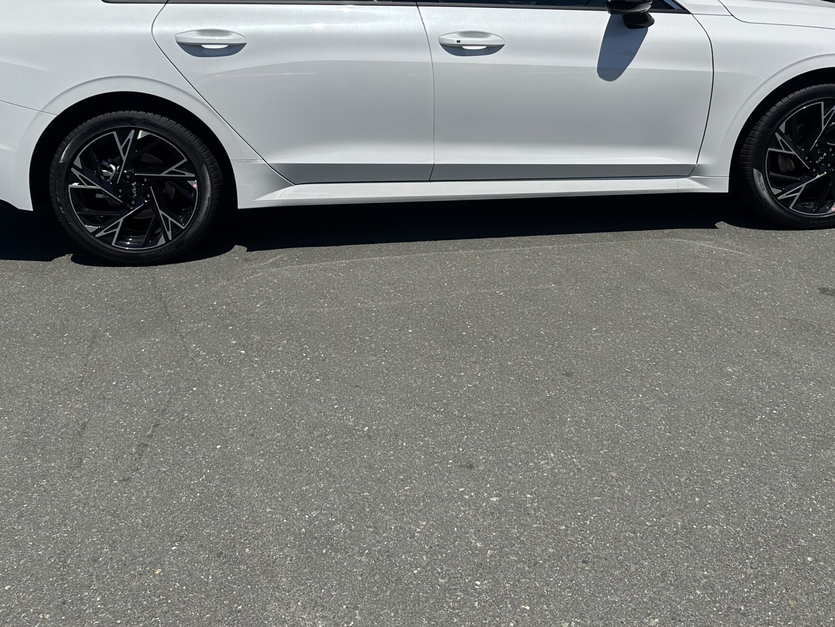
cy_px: 179
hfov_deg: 52.6
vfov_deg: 39.9
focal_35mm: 35
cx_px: 433
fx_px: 844
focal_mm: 6.86
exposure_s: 1/9709
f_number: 1.78
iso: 80
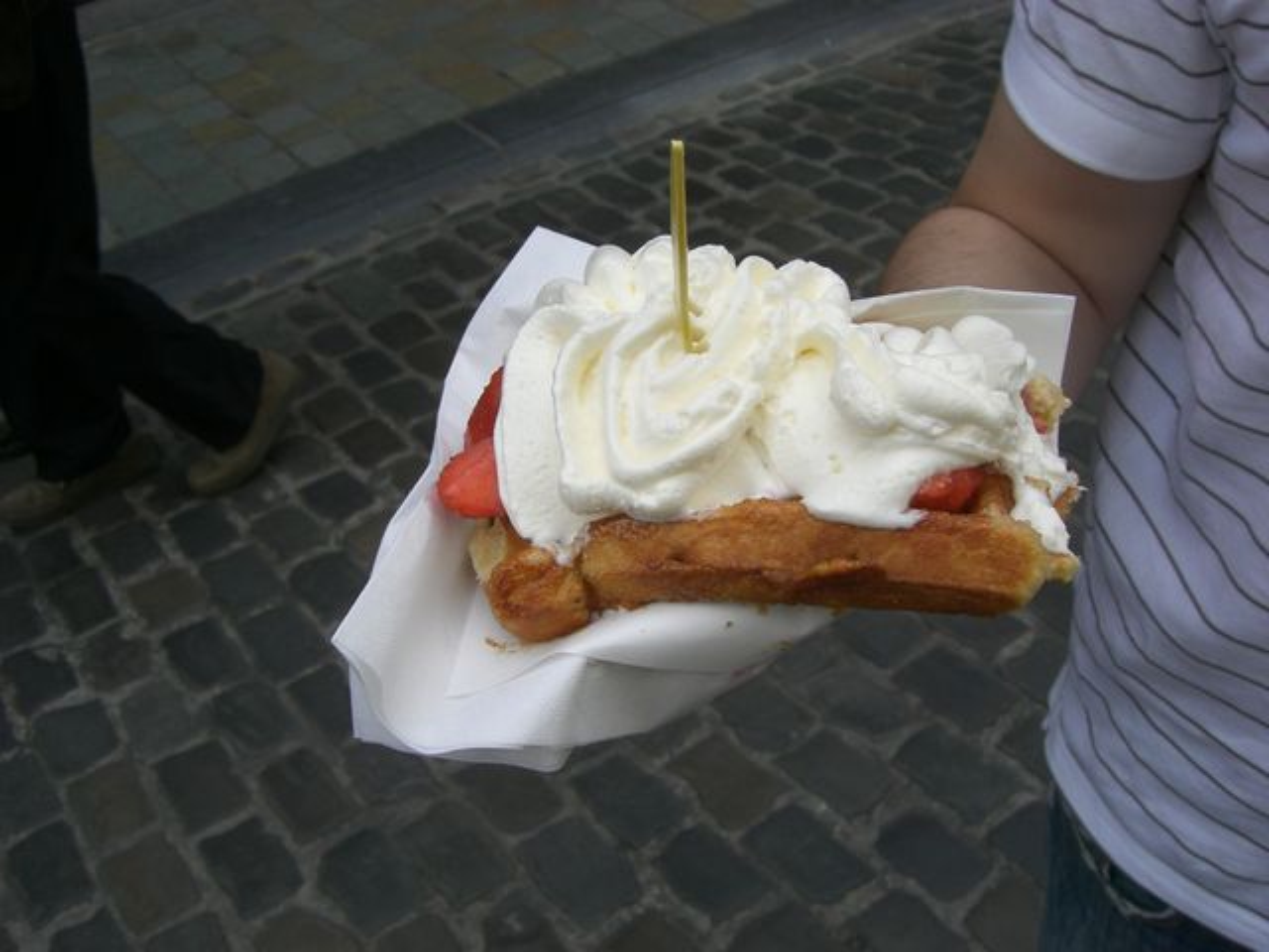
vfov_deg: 37.7
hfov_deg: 49.0
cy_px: 476
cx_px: 634
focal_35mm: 38
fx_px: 1393
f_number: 4.3
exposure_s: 1/250
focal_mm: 6.2
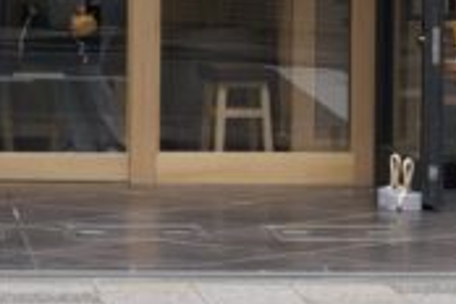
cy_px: -52
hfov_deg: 6.7
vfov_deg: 4.6
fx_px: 3800
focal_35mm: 300
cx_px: -301
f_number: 5
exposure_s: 1/160
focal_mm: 34
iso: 320
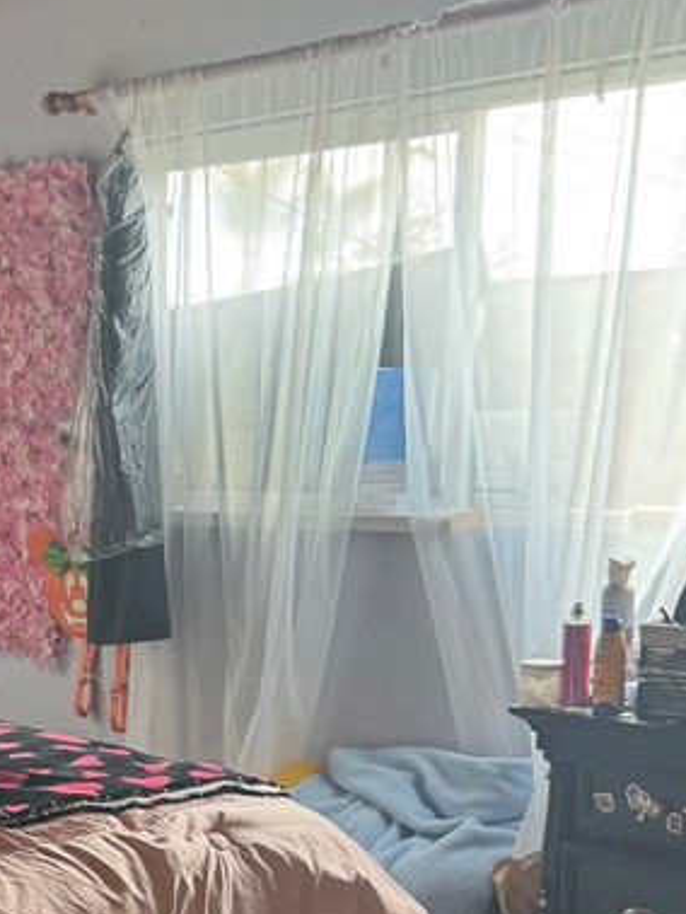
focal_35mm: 65
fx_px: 1716
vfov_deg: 29.3
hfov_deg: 21.4
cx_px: -87
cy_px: 696
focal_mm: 6.76
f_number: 1.78
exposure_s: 1/120
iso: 125
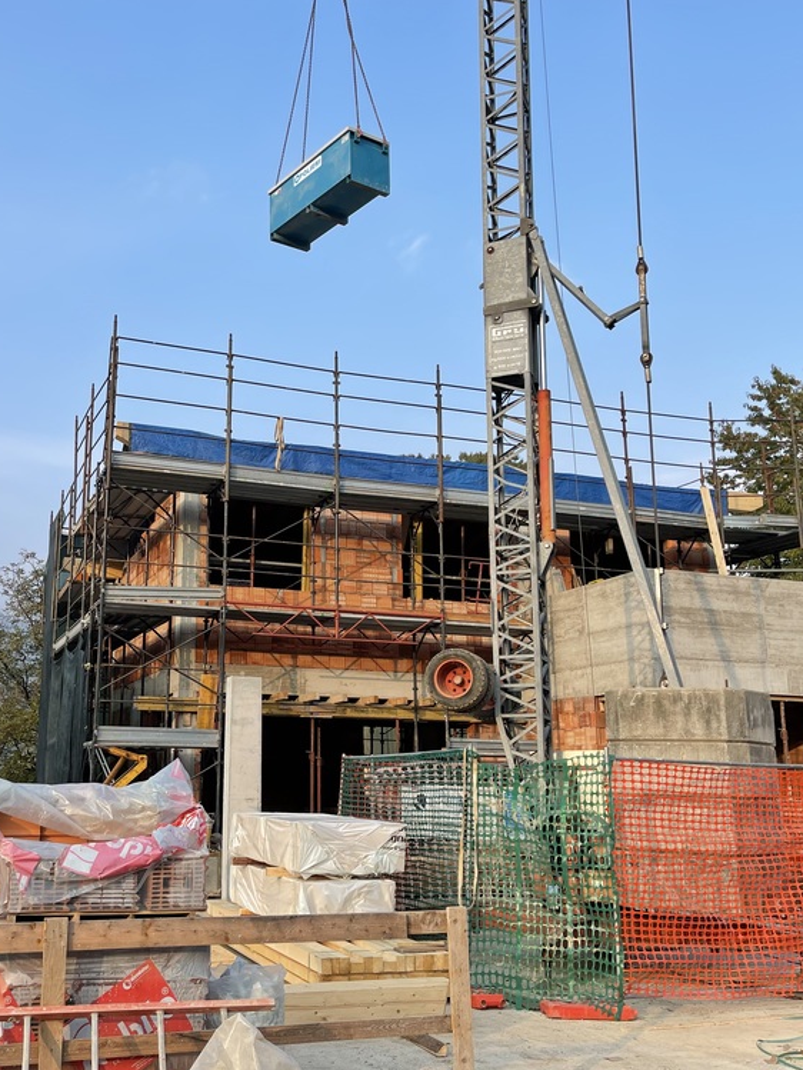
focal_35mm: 35
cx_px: 289
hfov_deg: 40.4
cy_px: 537
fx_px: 1082
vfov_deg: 52.6
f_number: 1.6
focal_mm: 5.1
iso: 32
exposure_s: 1/1513
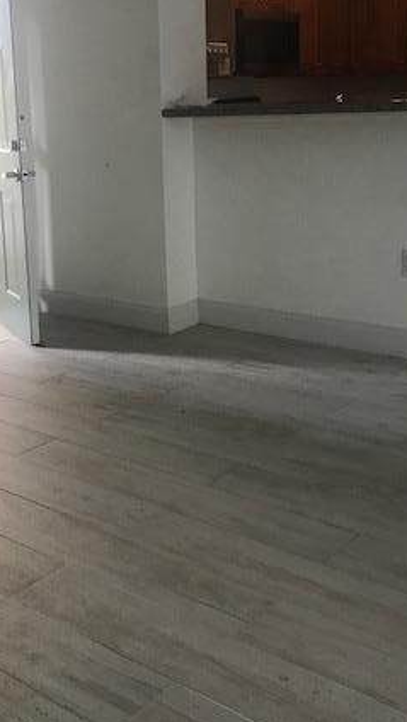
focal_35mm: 46
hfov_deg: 25.8
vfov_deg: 44.2
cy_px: 267
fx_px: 881
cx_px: 131
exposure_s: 1/15
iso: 40
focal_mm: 3.99
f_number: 1.8
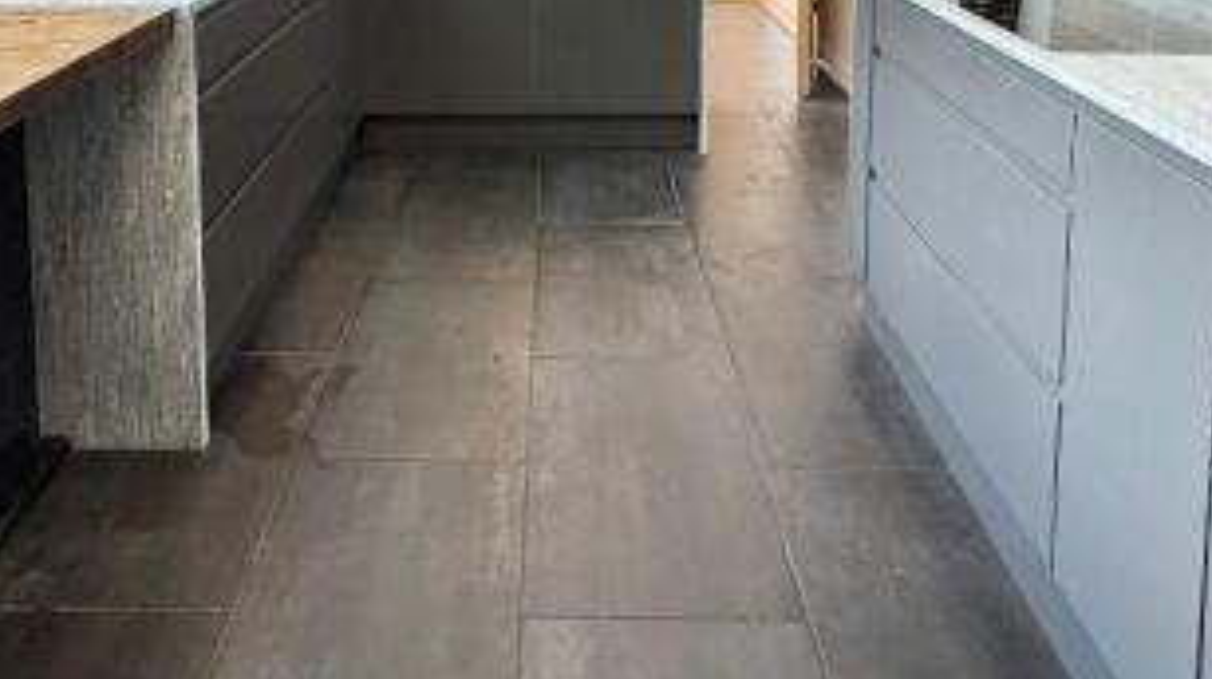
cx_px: 539
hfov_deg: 65.9
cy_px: -120
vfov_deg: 33.3
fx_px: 931
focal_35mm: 29
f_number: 2.2
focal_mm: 2.22
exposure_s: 1/100
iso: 125
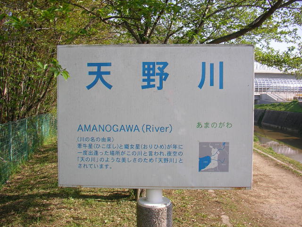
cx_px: 151
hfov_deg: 50.1
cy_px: 114
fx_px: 323
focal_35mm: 37
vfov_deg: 38.7
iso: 50
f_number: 2.8
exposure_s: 1/200
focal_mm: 5.7
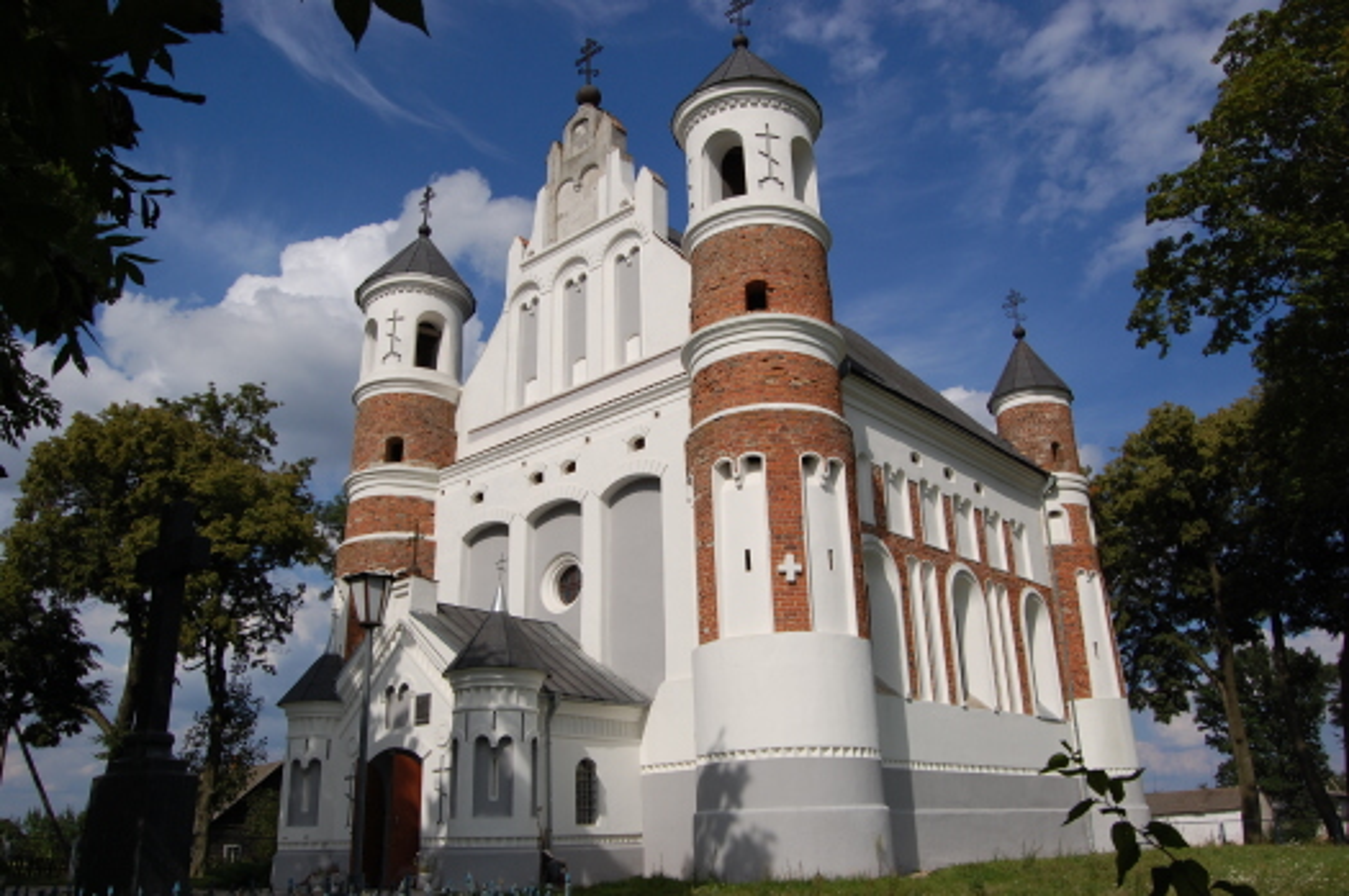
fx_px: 1011
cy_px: 448
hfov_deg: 67.4
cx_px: 674
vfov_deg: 47.8
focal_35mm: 27
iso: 200
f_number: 11
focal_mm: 18
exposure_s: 1/500
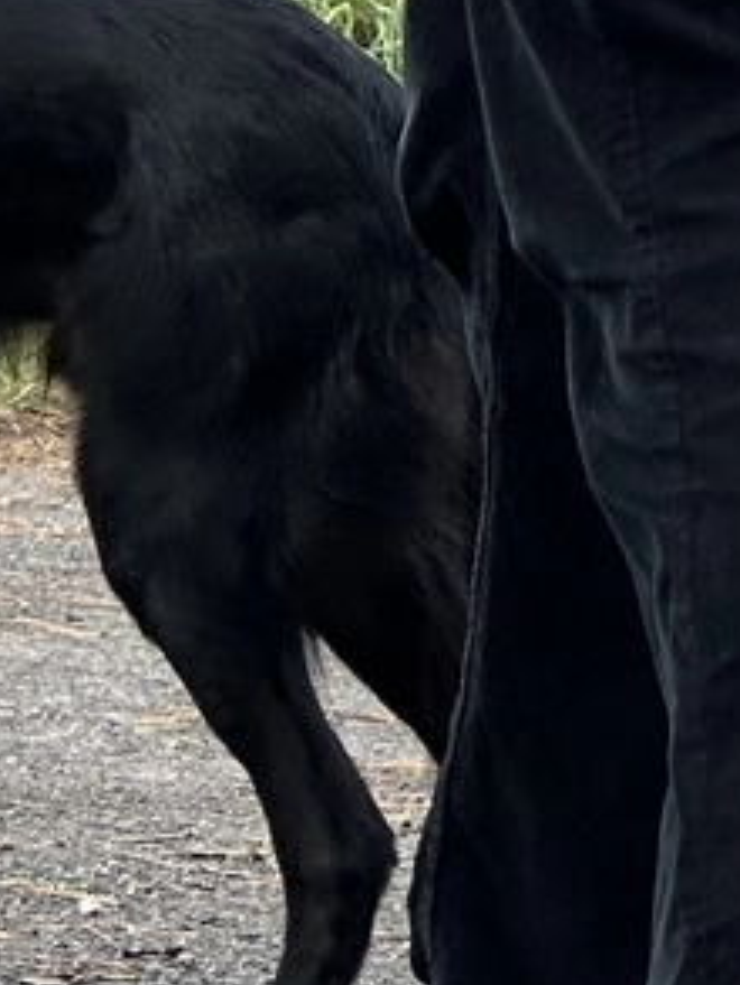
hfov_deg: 3.8
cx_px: -66
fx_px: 11222
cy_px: 484
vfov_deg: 5.0
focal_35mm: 394
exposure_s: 1/330
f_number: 2.8
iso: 32
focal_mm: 9
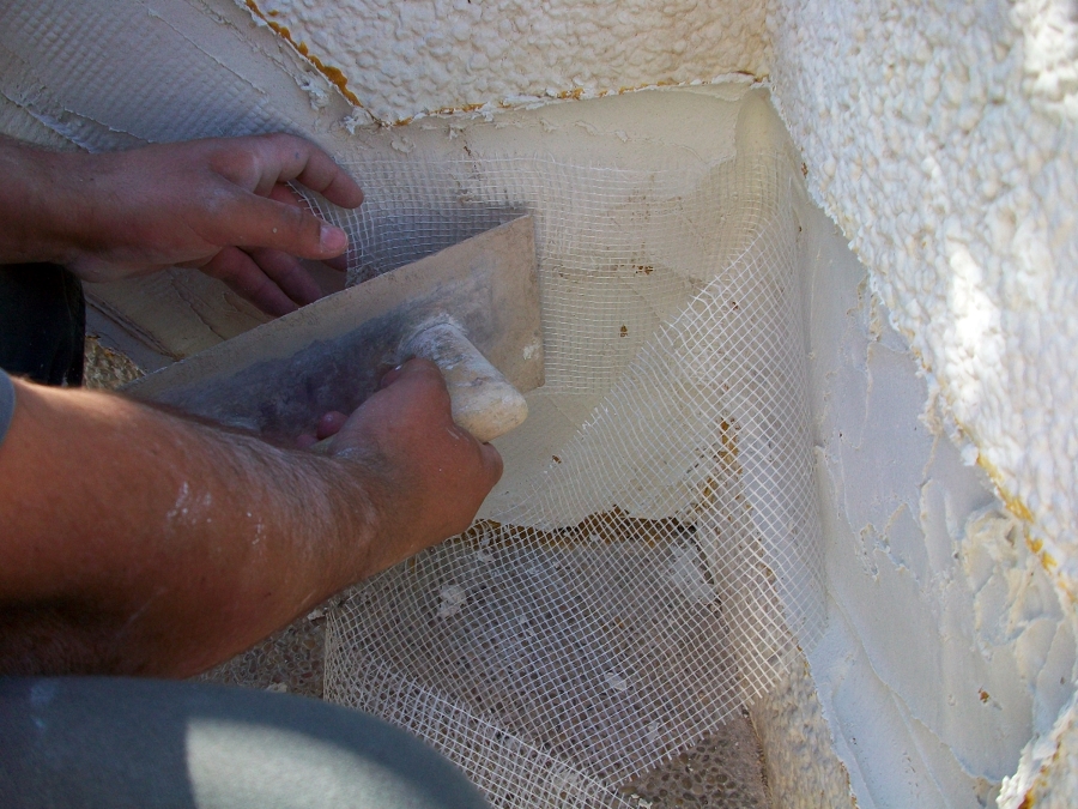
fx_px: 997
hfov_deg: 56.8
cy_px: 404
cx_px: 539
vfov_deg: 44.2
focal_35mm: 32
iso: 64
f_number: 2.8
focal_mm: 5.7
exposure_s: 1/160
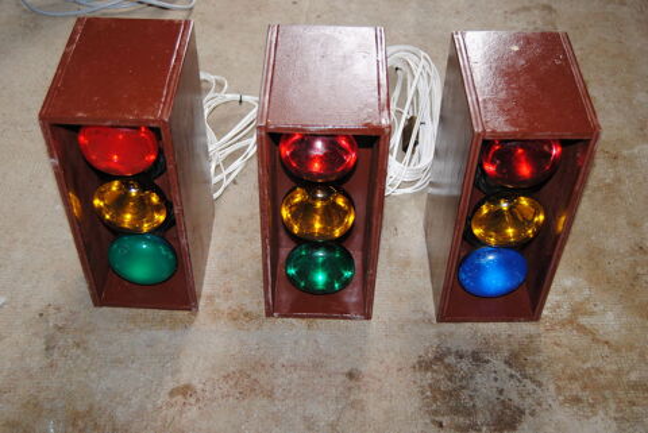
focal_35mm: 48
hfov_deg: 41.1
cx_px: 324
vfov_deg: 28.1
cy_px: 216
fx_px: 865
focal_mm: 32
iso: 200
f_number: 4.5
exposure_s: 1/60
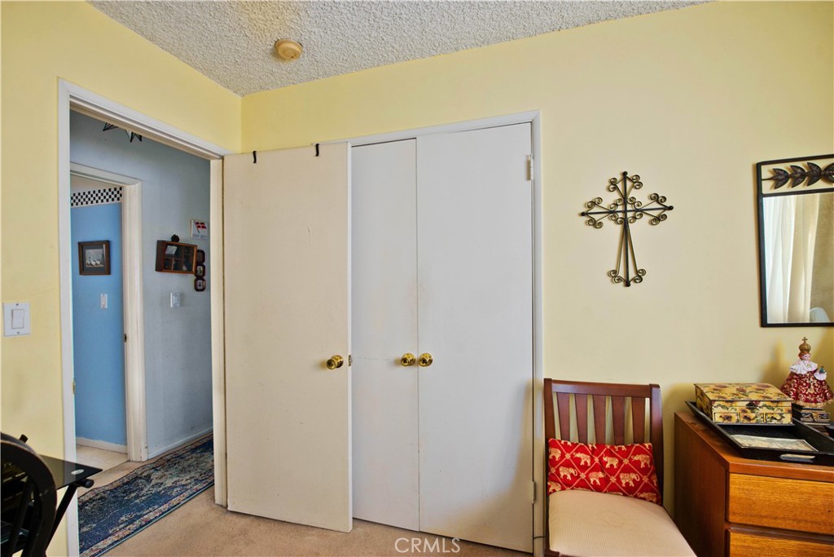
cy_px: 278
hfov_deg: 96.7
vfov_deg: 73.8
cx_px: 417
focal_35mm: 16
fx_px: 371
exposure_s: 1/125
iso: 400
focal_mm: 16
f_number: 5.6
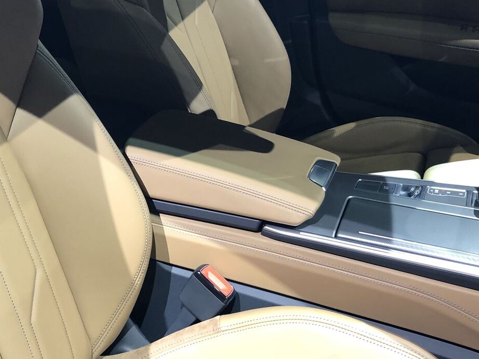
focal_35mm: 58
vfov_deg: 25.0
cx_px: 175
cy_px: 102
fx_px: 802
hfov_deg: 33.1
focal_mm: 3.99
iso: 40
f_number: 1.8
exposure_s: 1/23
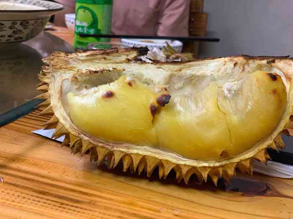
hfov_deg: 36.8
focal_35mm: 52
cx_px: 146
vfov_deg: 28.0
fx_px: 440
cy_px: 110
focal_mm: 6
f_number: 2.4
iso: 200
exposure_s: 1/60
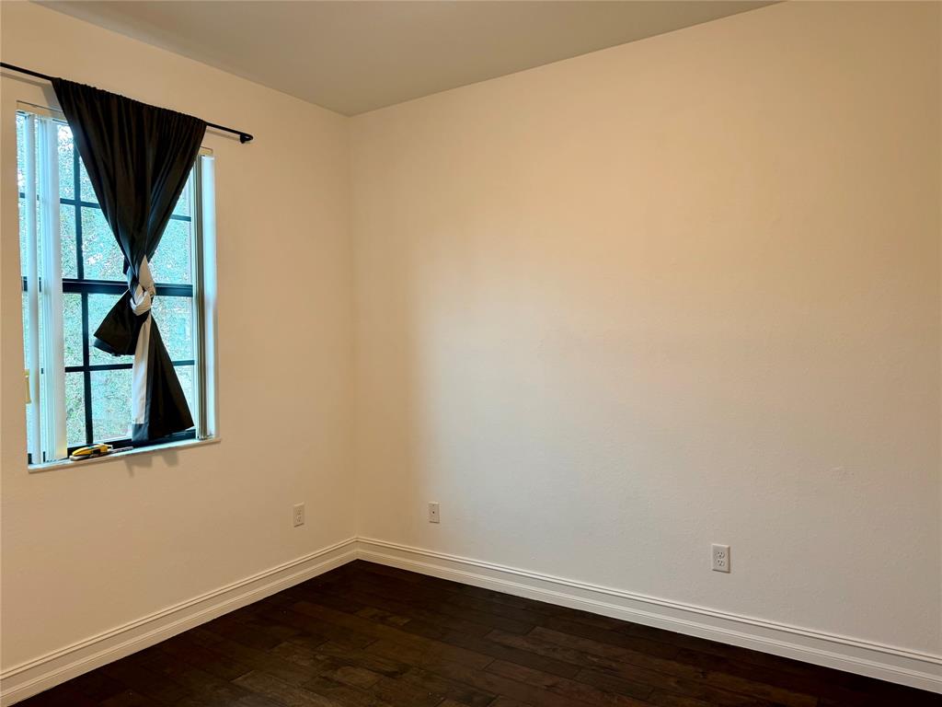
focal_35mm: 24
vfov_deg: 56.8
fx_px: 653
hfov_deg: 71.6
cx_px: 471
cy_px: 354
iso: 125
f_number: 1.78
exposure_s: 1/60
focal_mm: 6.76
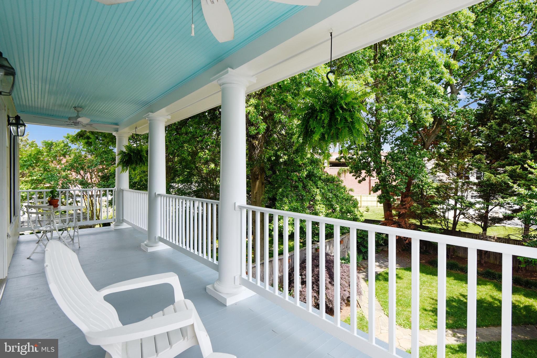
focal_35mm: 16
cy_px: 179
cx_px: 268
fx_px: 239
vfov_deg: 73.8
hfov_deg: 96.7
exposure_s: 1/160
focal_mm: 16
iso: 100
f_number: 6.3
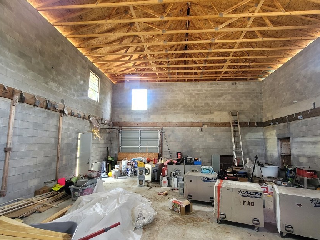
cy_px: 130
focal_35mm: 16
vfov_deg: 78.0
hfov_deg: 94.4
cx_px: 168
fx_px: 148
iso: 320
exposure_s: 1/40
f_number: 2.2
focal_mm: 2.2
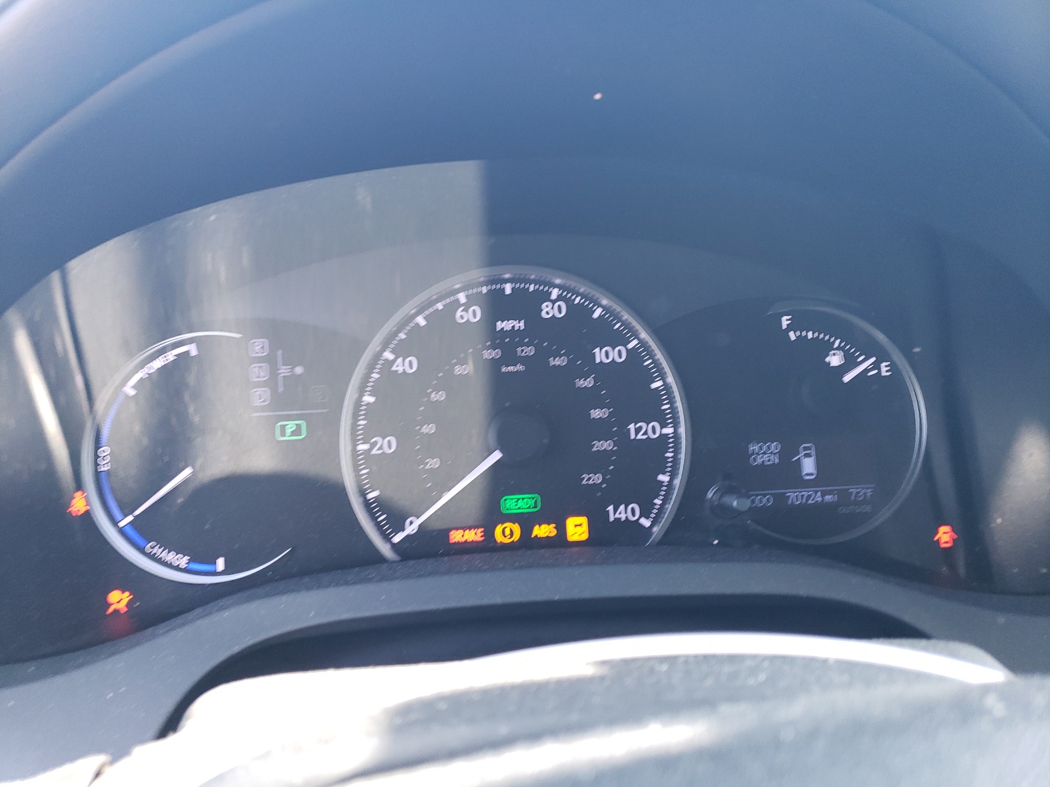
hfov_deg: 67.3
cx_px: 525
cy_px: 394
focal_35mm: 26
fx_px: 789
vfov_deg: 53.1
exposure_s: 1/60.2
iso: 85
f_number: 1.5
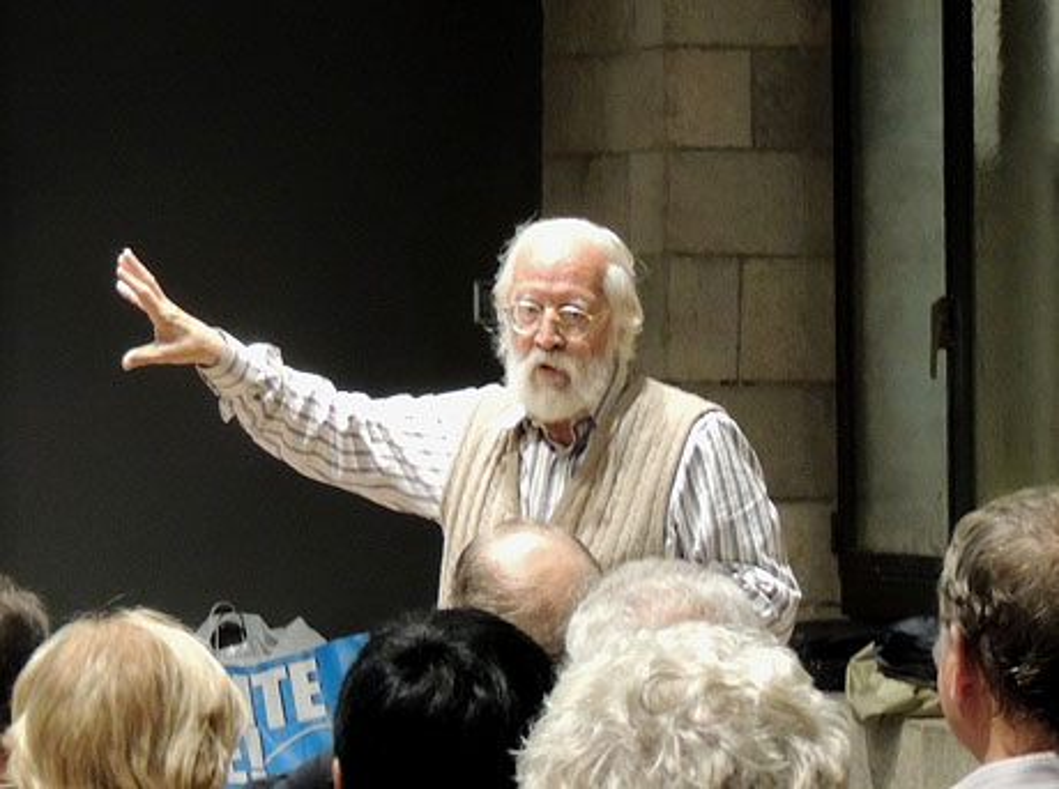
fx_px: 2748
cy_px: 394
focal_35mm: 90
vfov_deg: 16.4
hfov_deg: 21.8
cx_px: 530
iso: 800
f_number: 4.1
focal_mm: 16
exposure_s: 1/15
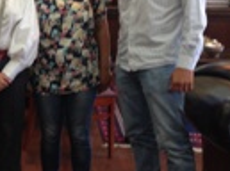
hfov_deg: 16.1
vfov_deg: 12.8
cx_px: -86
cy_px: 30
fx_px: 762
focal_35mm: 115
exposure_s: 1/20
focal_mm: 4.13
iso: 80
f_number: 2.4
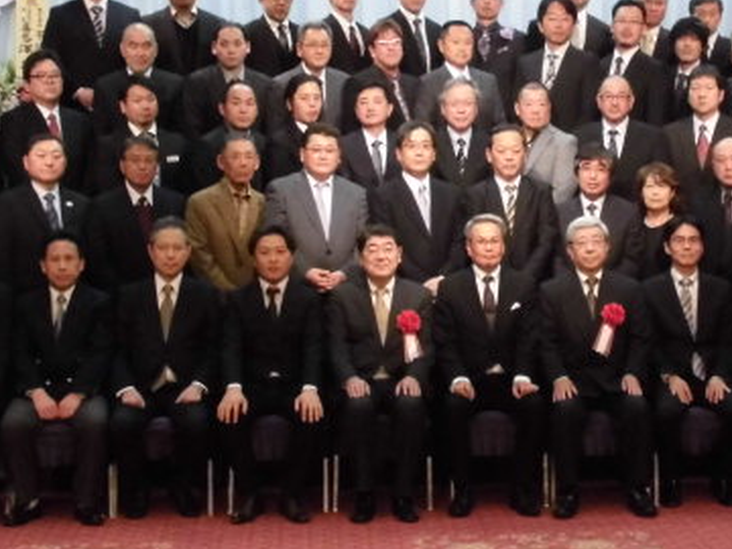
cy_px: 155
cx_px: 484
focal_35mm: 87
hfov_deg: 22.4
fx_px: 1840
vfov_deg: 16.9
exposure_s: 1/40
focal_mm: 8.9
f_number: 4.8
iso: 800
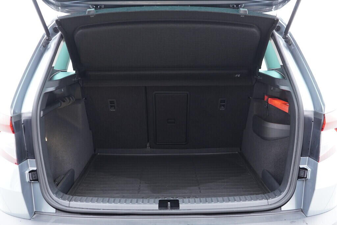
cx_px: 168
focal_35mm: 36
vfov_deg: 36.9
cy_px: 112
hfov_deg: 53.1
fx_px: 337
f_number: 2.8
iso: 640
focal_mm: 24
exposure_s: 1/40
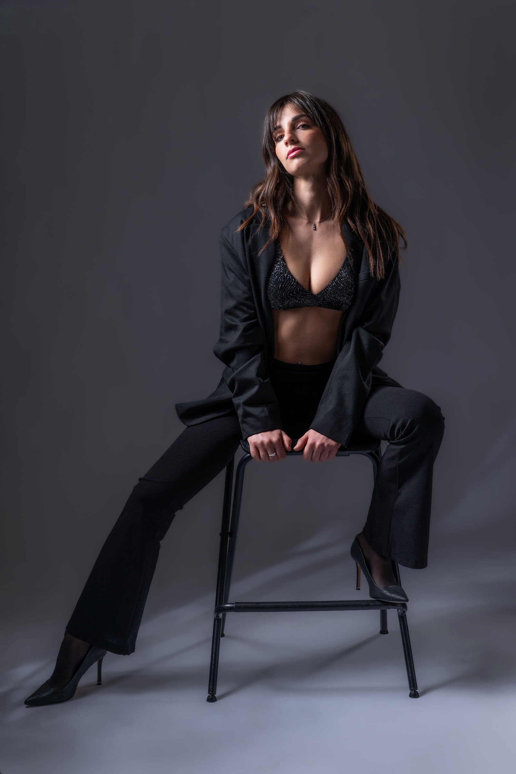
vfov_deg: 39.6
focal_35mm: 50
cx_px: 258
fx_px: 1075
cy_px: 387
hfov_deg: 27.0
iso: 100
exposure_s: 1/160
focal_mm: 50
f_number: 11
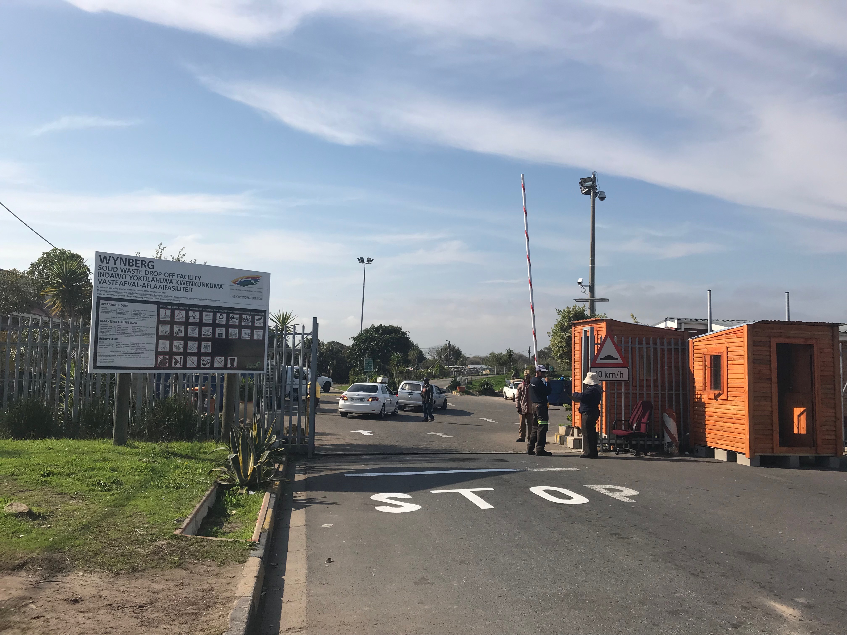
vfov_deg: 49.7
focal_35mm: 28
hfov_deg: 63.4
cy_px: 318
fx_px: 685
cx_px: 424
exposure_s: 1/2907
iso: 20
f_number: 1.8
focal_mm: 3.99
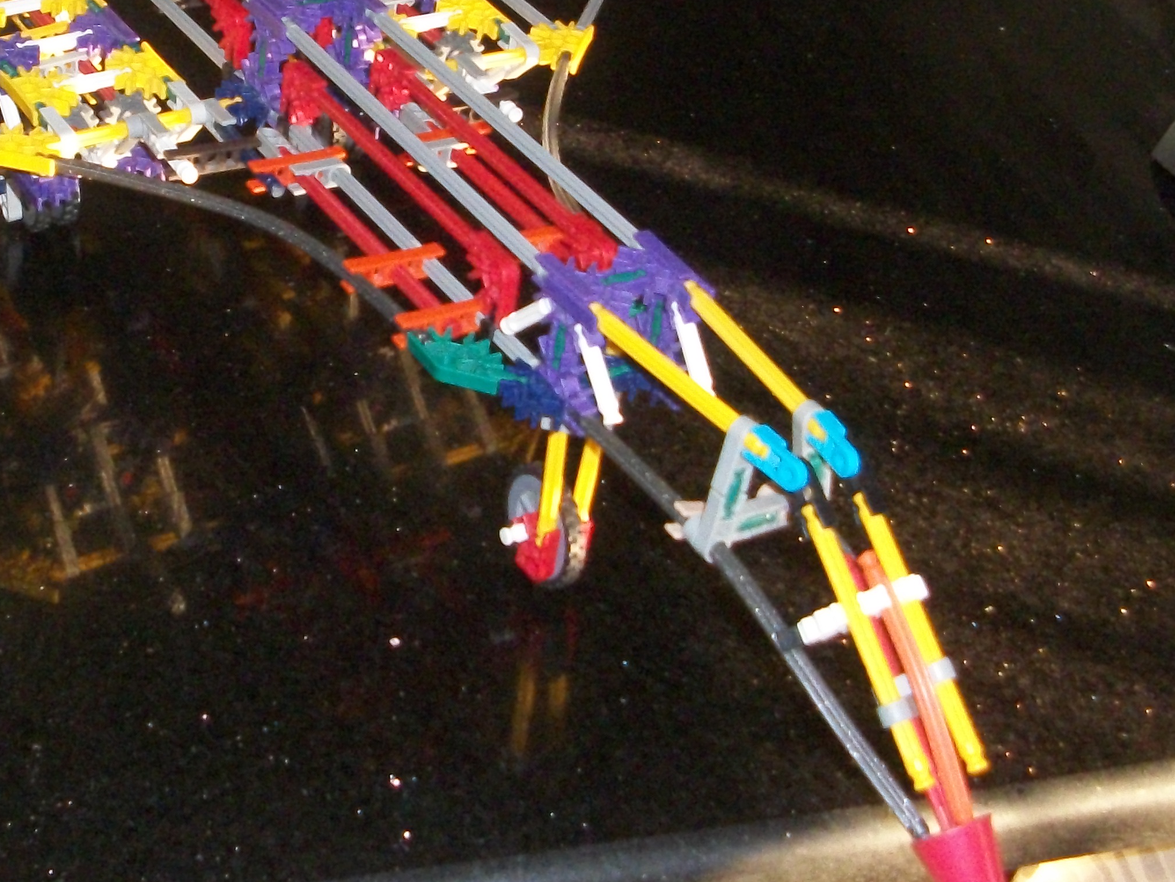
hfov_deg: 27.8
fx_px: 2342
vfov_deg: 21.2
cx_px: 293
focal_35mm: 69
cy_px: 244
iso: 400
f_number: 3.1
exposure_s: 1/125
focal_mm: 6.3
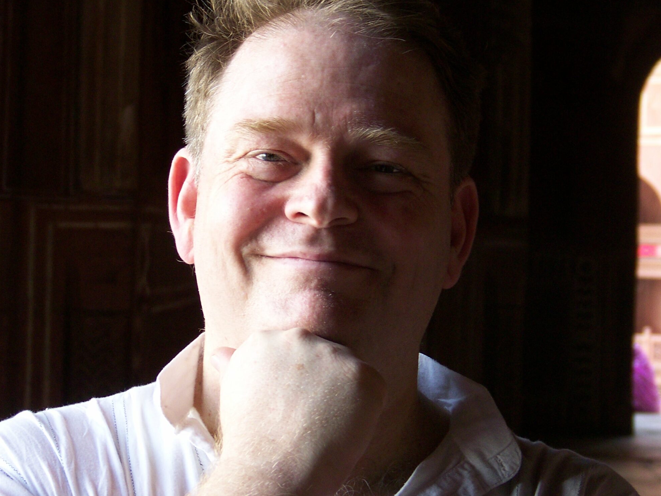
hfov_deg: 13.1
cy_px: 239
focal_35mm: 151
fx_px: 2883
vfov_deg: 9.8
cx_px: 262
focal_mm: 19.3
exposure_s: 1/40
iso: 100
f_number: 3.2
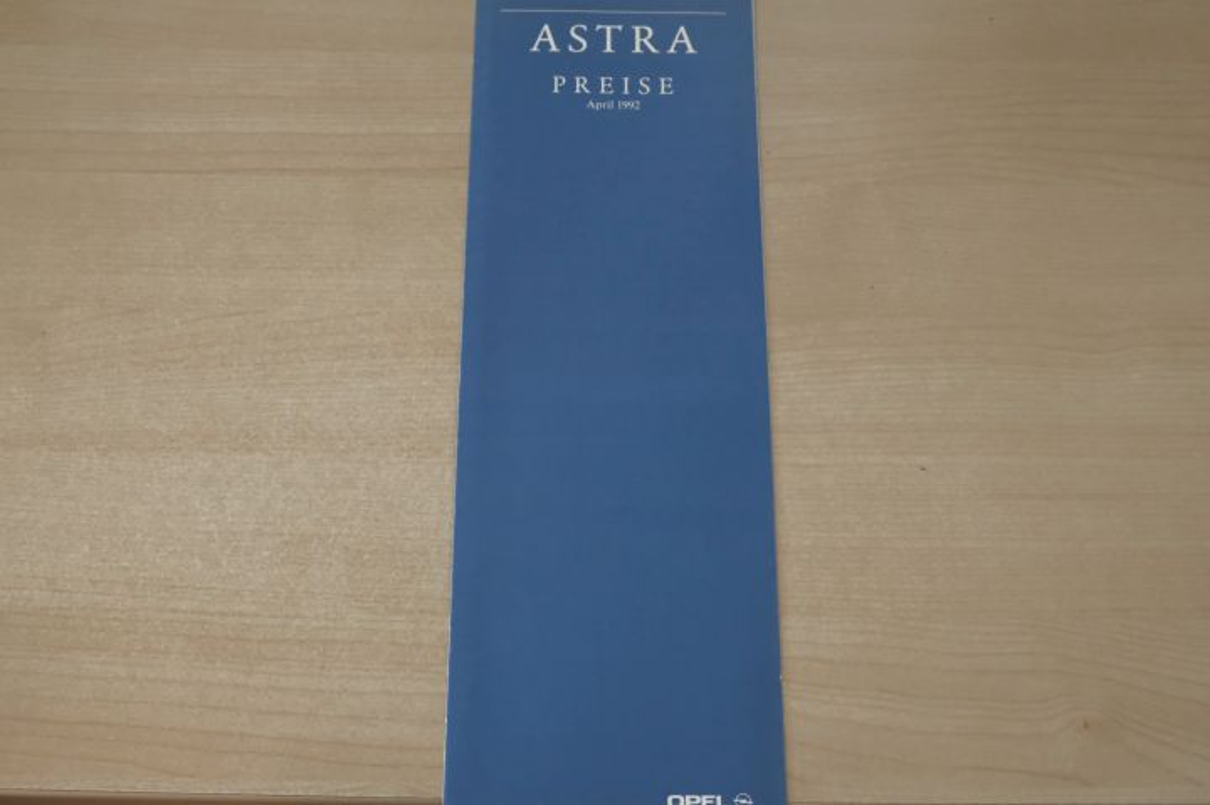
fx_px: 1444
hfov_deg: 45.5
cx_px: 605
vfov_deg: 31.1
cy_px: 402
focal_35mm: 43
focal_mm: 28.9
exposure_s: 1/30
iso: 6400
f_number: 7.1
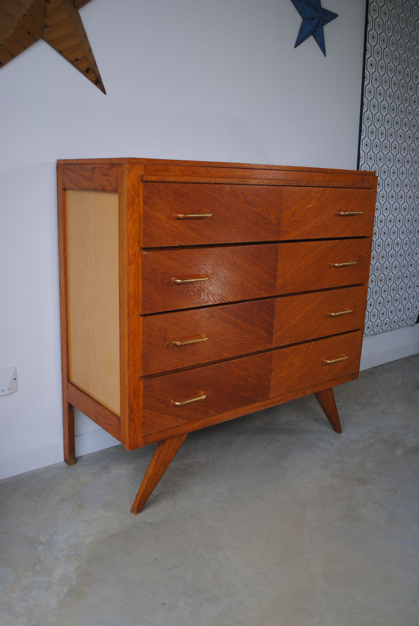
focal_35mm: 30
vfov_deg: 61.9
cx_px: 210
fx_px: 522
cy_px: 313
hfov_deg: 43.7
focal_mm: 20
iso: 100
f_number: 3.8
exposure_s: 1/100
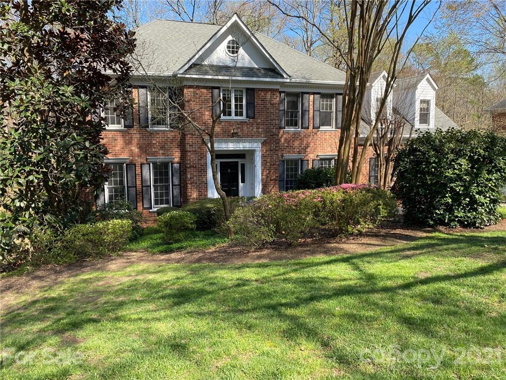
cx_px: 253
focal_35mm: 26
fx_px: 380
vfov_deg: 53.1
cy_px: 190
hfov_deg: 67.3
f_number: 1.8
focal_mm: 4.25
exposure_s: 1/666
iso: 32
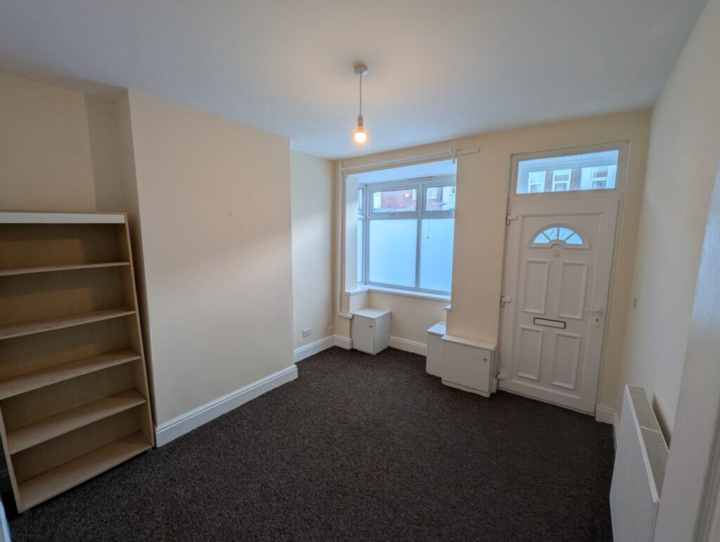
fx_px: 271
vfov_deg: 90.1
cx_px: 360
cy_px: 271
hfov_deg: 106.1
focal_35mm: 13
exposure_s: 1/79
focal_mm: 1.95
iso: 45
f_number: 2.2
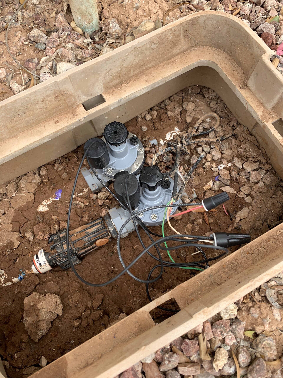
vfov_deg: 67.3
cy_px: 189
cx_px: 142
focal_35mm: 26
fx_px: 283
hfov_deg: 53.1
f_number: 1.8
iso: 25
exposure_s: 1/253
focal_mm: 4.25
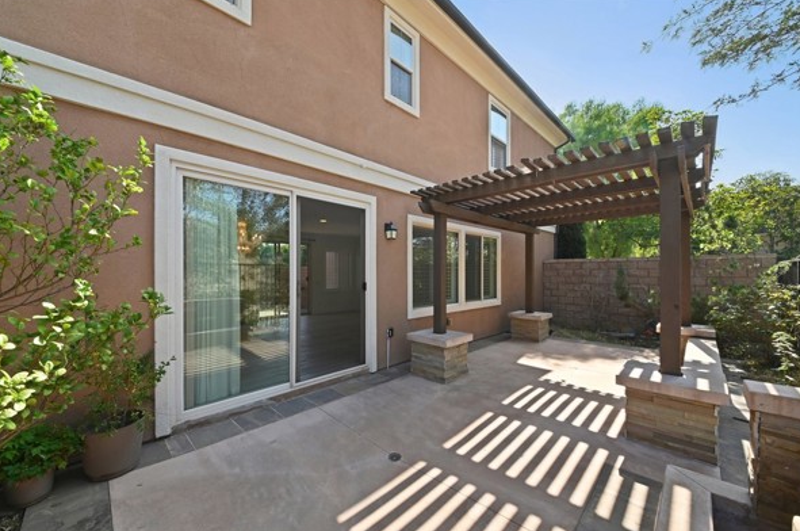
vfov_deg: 85.1
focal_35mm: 13
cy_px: 281
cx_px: 380
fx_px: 288
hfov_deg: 108.3
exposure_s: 1/30
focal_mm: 12
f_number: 22
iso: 250
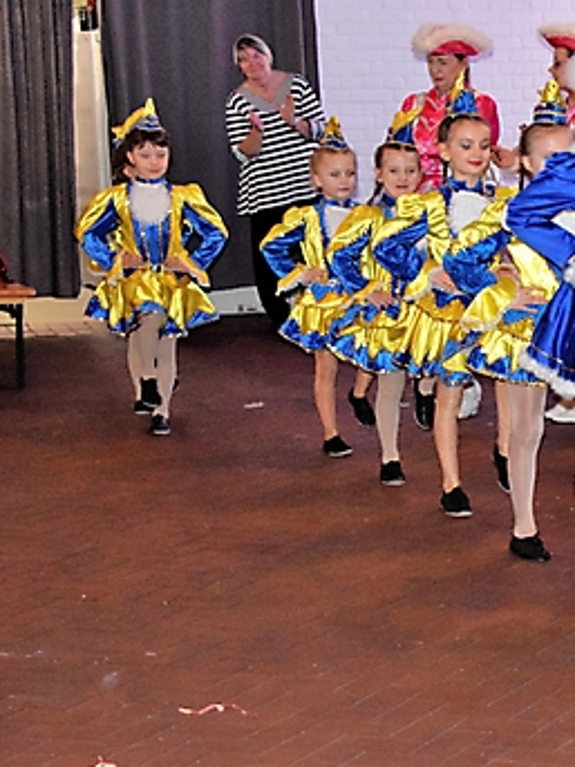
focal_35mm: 116
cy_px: 326
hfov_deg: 12.5
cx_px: 660
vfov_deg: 17.0
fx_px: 2571
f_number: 4.8
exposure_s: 1/60
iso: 3200
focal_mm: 46
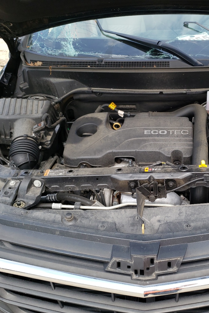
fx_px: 322
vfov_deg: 51.9
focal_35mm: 37
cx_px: 169
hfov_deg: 34.8
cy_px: 160
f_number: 1.5
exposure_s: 1/714
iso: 50
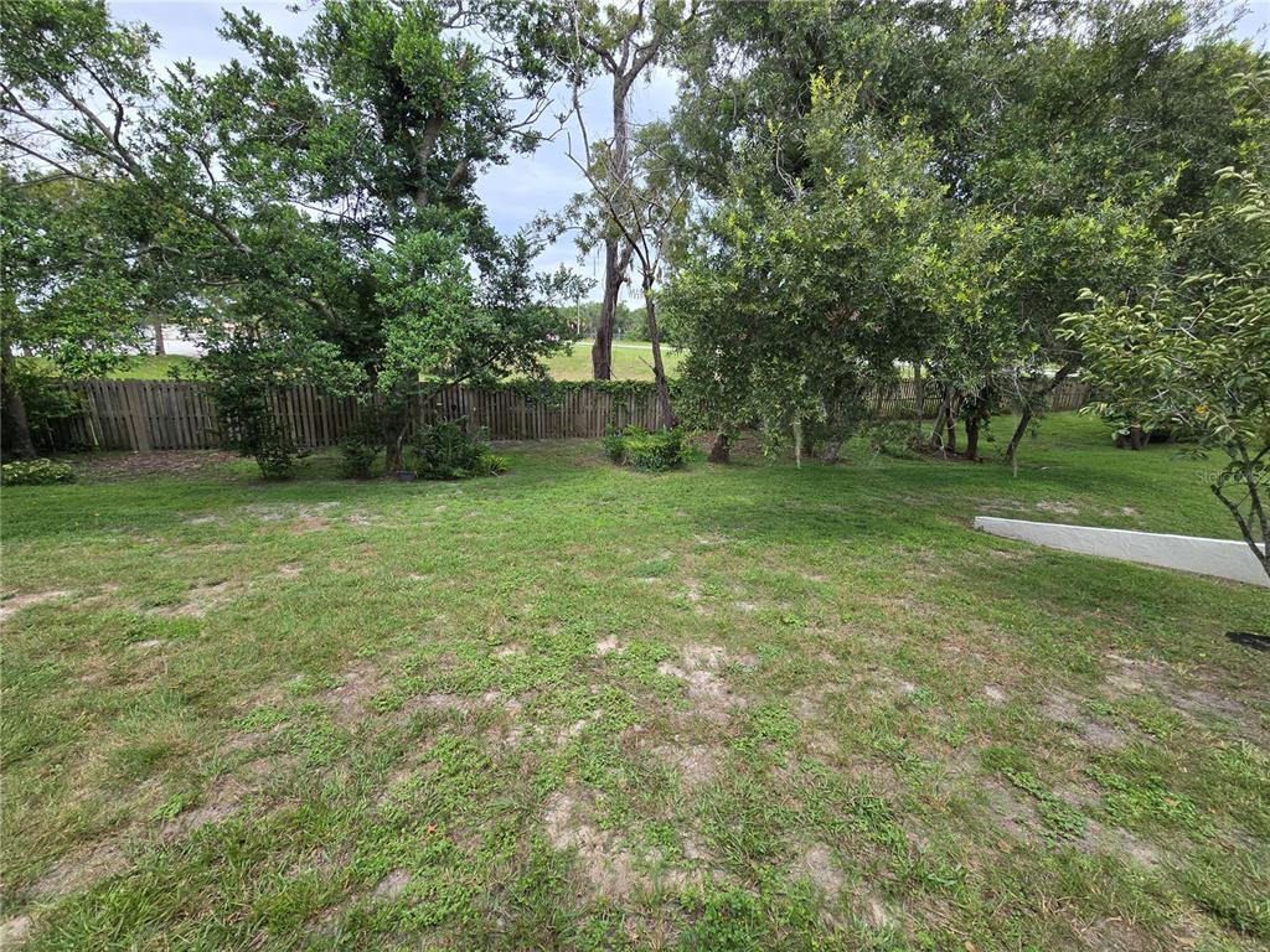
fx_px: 477
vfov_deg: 89.9
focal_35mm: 13
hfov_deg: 106.2
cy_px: 476
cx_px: 635
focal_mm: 2.2
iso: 50
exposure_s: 1/1064
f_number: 2.2
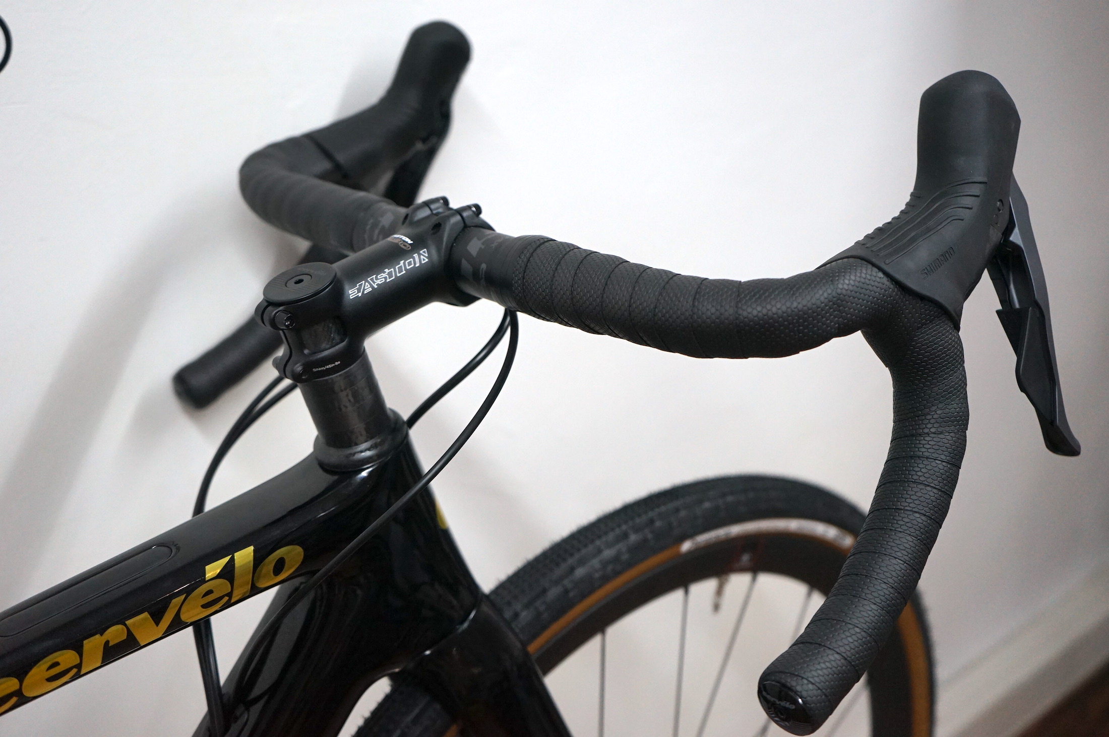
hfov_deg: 48.5
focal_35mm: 40
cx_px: 554
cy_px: 368
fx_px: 1231
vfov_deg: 33.3
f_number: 4.5
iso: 1600
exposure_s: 1/160
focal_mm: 40
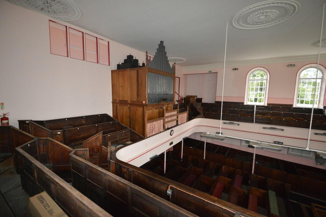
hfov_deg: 100.4
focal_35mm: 15
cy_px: 108
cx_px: 163
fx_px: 136
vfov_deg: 77.2
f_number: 3.5
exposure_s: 1/50
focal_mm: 10
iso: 3200
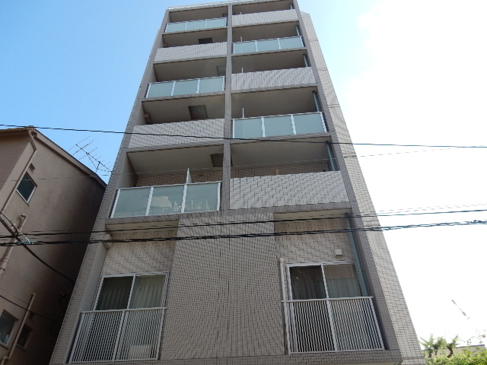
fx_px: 352
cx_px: 244
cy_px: 182
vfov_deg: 54.9
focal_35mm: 25
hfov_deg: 69.4
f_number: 3.7
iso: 125
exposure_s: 1/500
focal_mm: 4.5
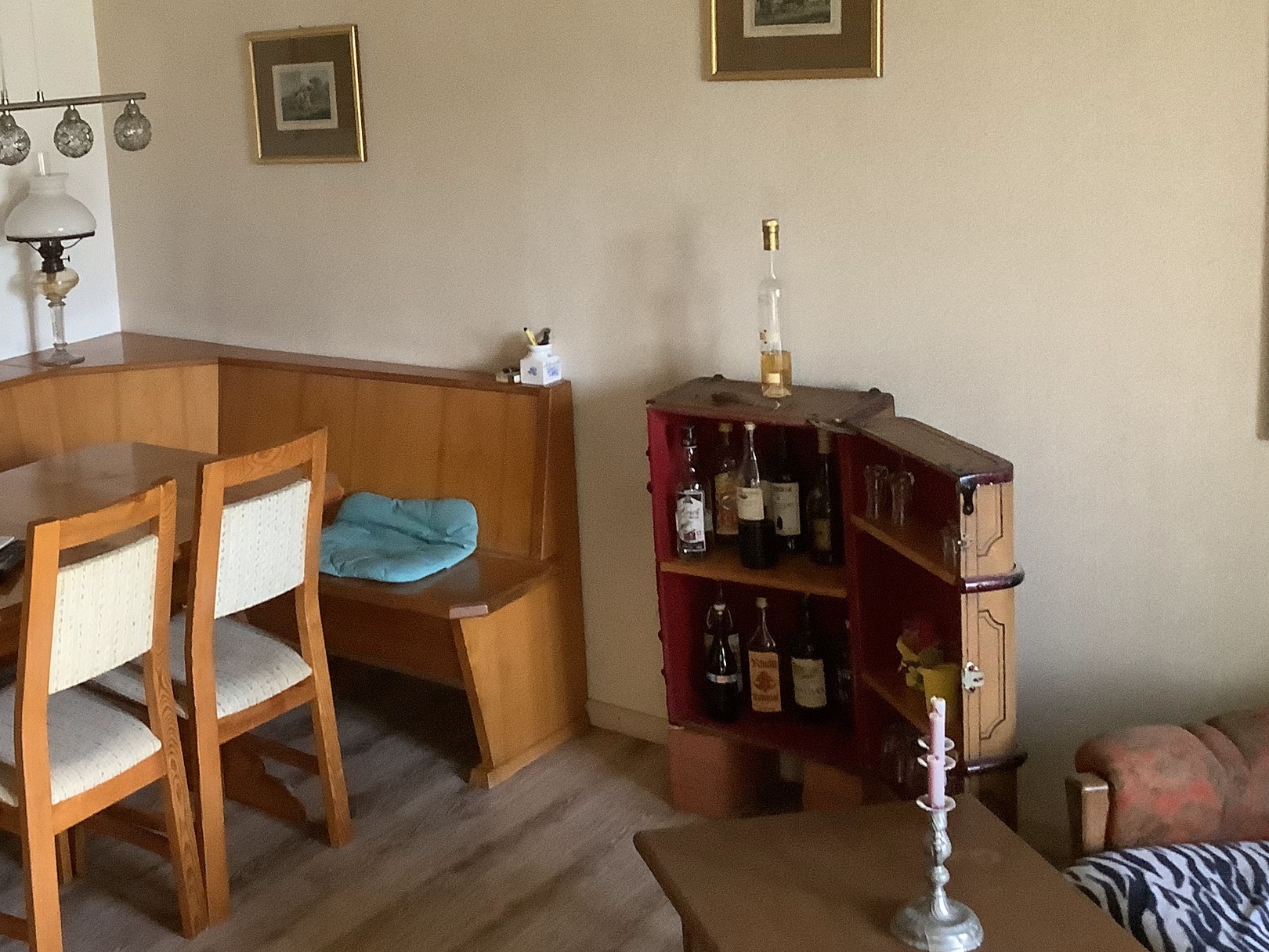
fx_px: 1796
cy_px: 331
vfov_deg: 29.5
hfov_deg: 38.1
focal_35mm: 49
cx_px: 350
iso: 400
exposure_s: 1/40
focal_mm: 3.3
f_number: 2.4
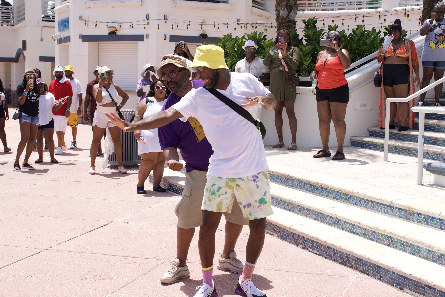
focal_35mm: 52
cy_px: 148
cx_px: 222
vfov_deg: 26.0
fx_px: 643
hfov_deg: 38.2
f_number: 5
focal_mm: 35
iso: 320
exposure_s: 1/1250
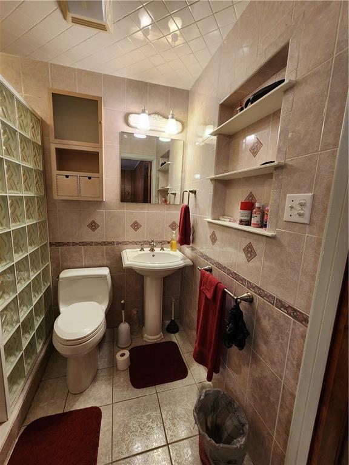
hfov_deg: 89.9
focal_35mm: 13
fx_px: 175
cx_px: 174
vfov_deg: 106.2
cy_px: 232
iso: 200
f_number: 2.2
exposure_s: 1/60
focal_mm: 2.2
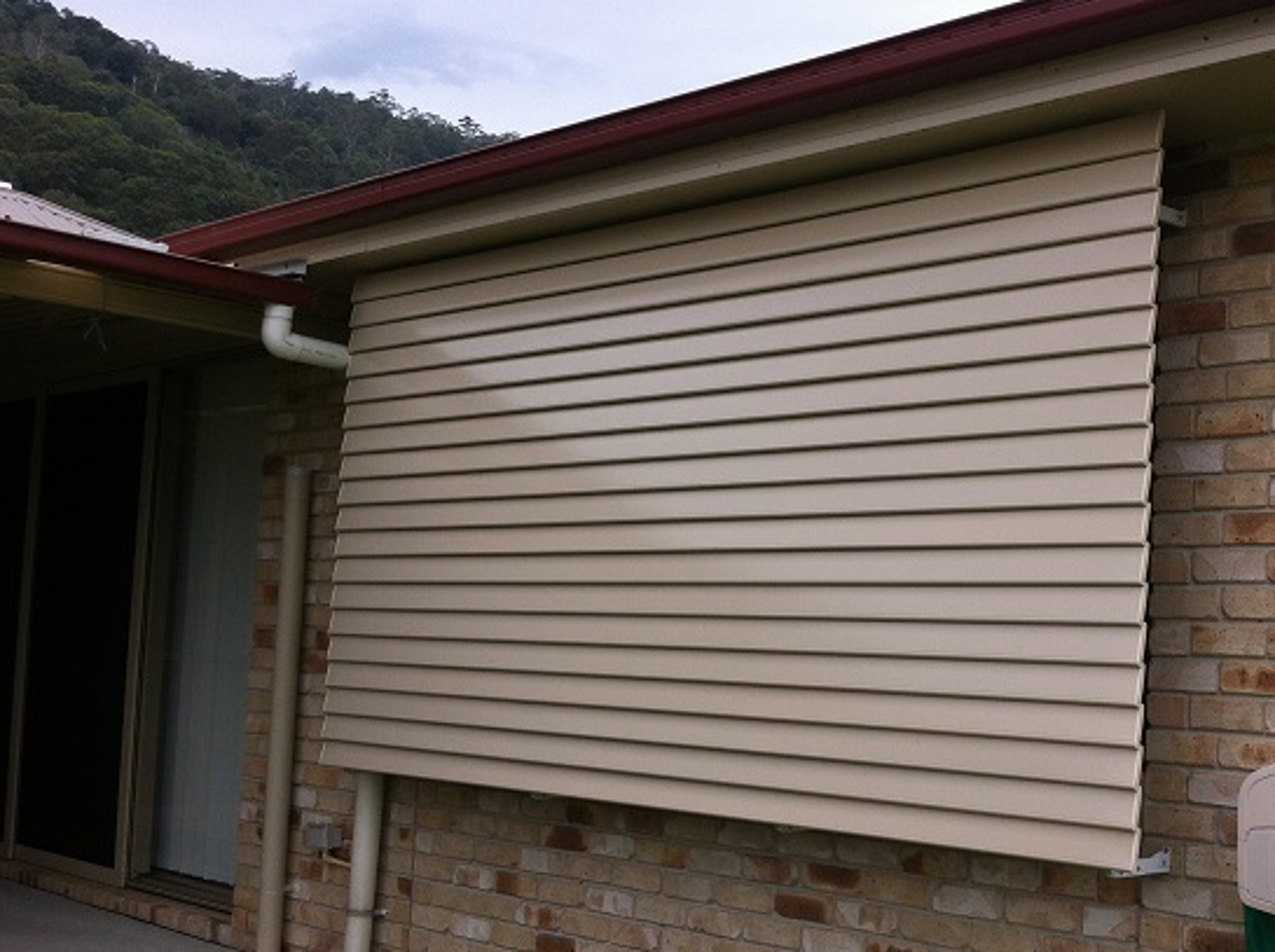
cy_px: 534
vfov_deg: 29.0
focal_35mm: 50
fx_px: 1839
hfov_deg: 37.8
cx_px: 859
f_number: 2.8
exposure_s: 1/887
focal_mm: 3.85
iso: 80
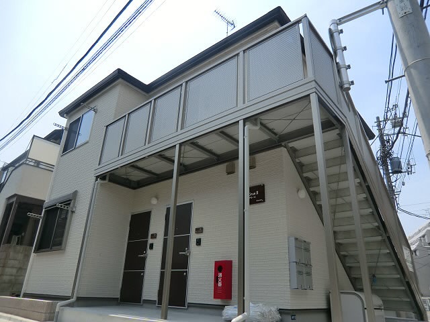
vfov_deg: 56.8
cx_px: 215
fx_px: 298
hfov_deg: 71.6
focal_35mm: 24
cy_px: 161
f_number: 3.2
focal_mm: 4.3
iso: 64
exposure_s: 1/800
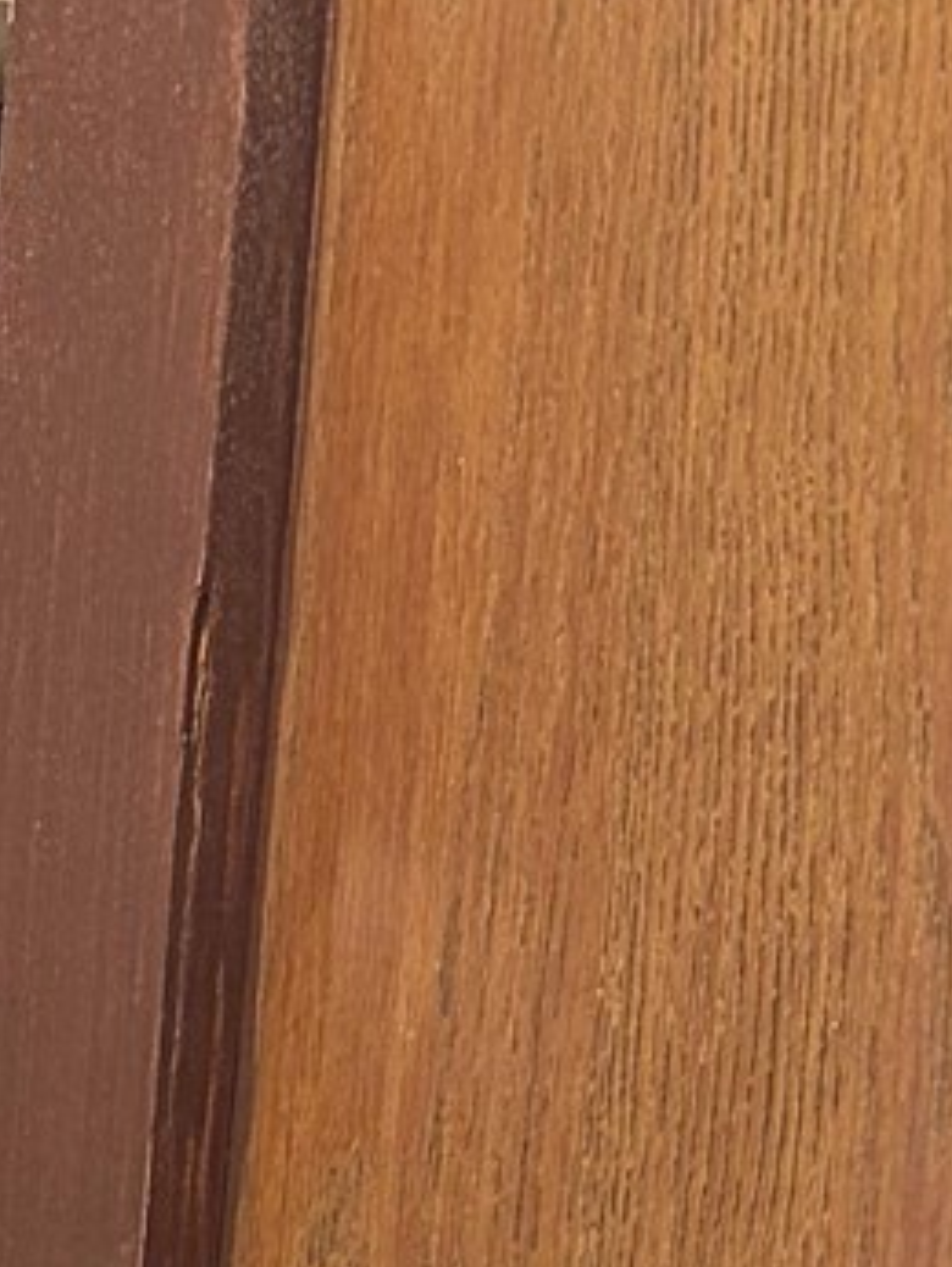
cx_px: -1937
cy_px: 3772
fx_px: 6336
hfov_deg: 7.5
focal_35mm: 173
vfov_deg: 9.2
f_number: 1.6
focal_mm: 5.96
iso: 100
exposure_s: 1/60
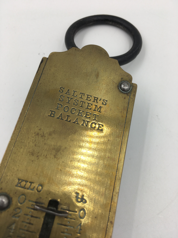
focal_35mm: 29
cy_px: 119
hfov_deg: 48.2
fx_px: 199
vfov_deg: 61.7
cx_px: 89
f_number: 2.2
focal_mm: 4.15
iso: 25
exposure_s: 1/215
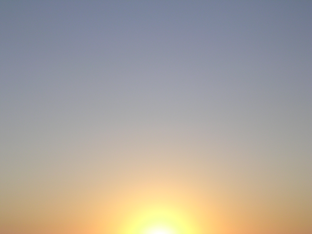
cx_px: 156
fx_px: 649
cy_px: 117
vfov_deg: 20.4
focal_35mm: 72
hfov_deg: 27.0
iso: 100
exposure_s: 1/536
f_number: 3.7
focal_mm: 10.9
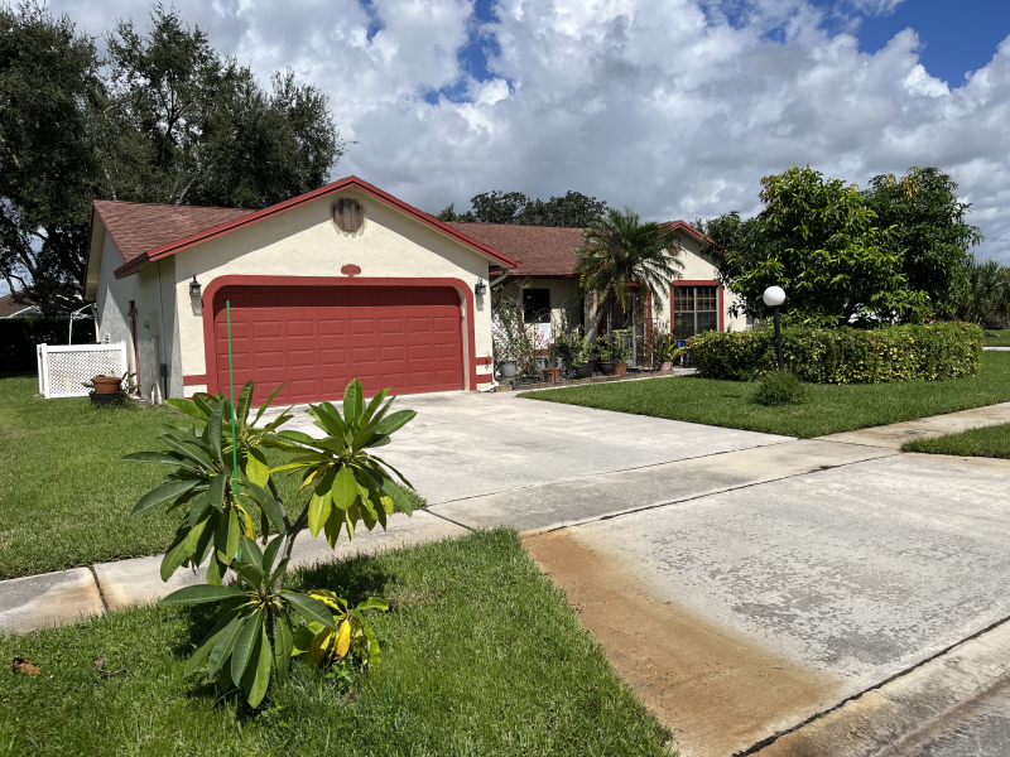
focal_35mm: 26
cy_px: 378
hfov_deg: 67.3
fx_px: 759
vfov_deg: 53.1
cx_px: 505
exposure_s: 1/6494
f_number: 1.6
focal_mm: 5.1
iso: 50
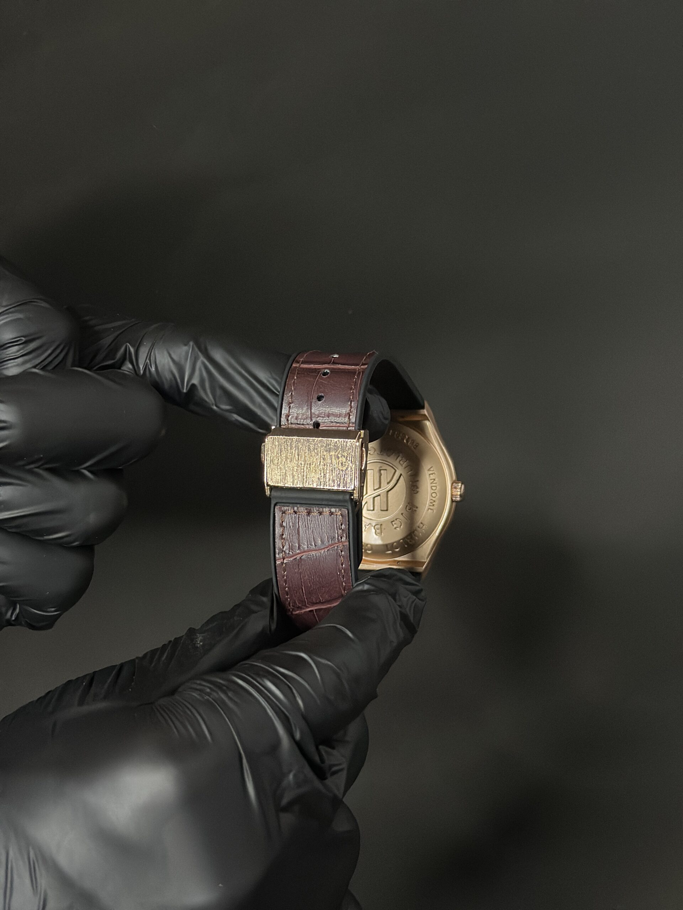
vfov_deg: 39.7
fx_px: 1263
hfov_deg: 30.3
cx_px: 342
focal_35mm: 48
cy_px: 455
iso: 500
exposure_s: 1/40
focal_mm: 6.86
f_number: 1.78
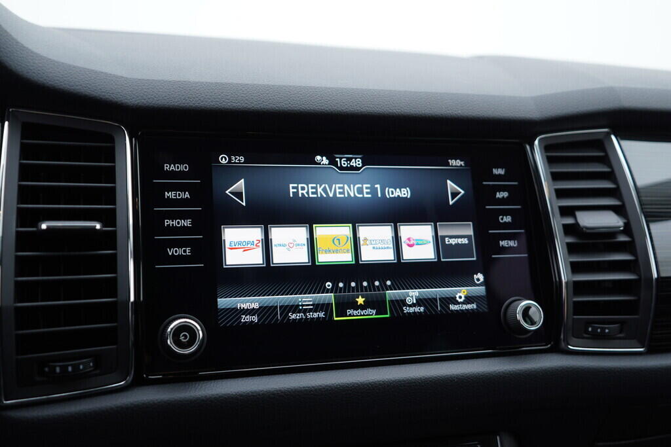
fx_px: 671
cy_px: 224
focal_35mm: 36
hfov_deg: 53.1
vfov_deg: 36.9
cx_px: 336
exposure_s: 1/40
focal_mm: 24
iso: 125
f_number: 3.2
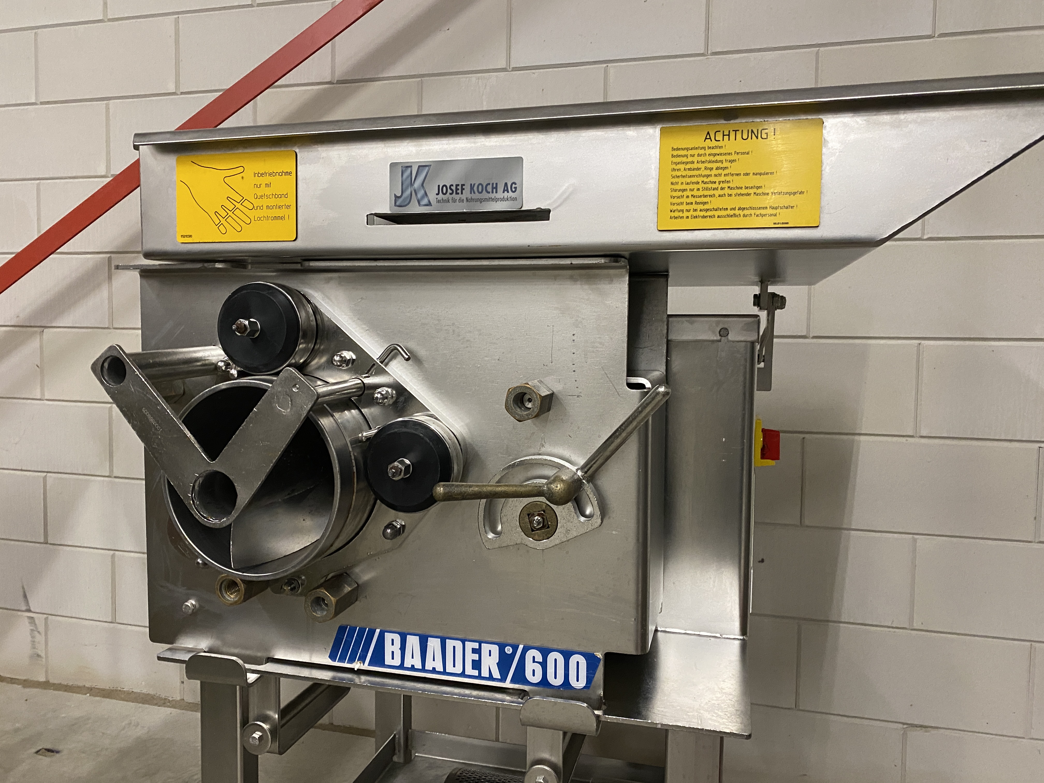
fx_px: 784
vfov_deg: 53.1
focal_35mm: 26
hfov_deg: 67.3
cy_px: 392
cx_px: 522
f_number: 1.8
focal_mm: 4.25
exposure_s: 1/50
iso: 400
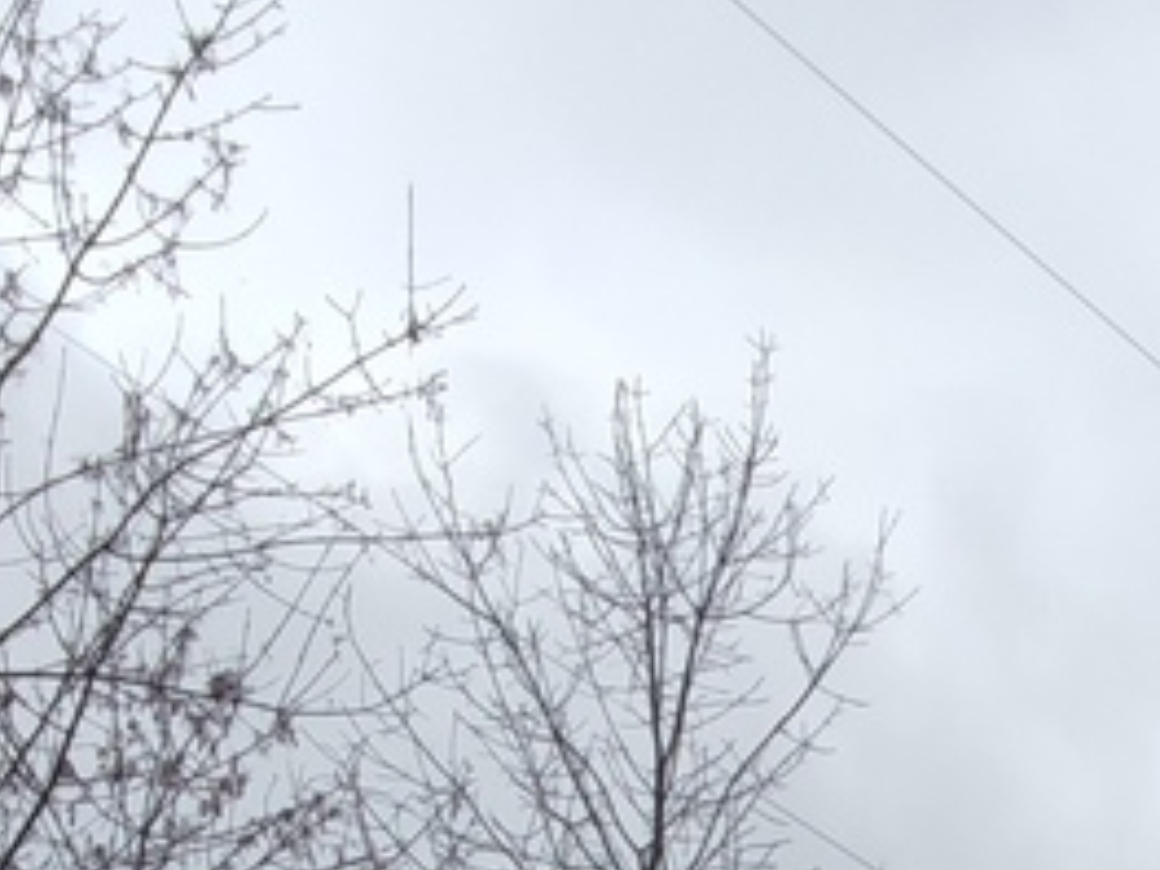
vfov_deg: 17.3
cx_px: 850
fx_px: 2245
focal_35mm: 67
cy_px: 1635
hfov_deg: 28.6
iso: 128
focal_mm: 1.65
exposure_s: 1/50
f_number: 2.2
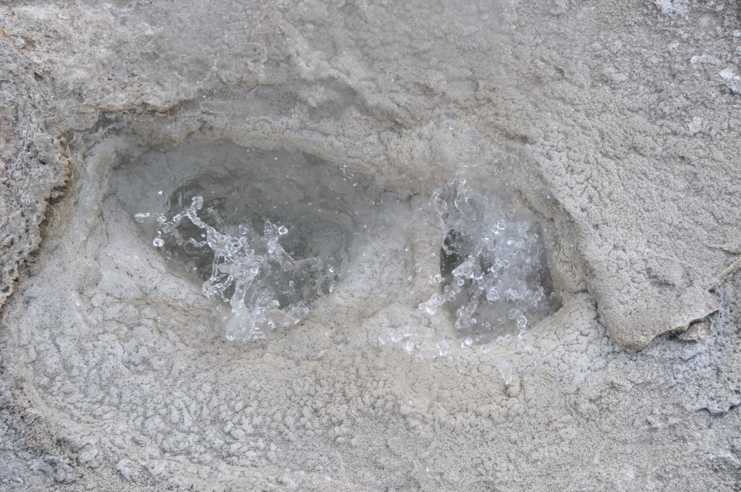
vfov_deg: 13.0
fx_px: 2158
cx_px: 370
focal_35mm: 105
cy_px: 246
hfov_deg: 19.5
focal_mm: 70
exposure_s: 1/500
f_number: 6.3
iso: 200
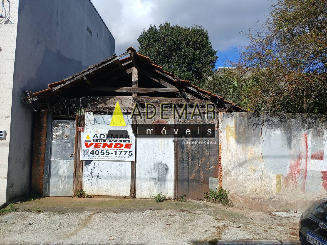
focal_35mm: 26
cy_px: 122
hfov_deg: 67.3
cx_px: 164
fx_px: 246
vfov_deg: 53.1
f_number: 1.8
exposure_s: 1/791
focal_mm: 3.98
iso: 20
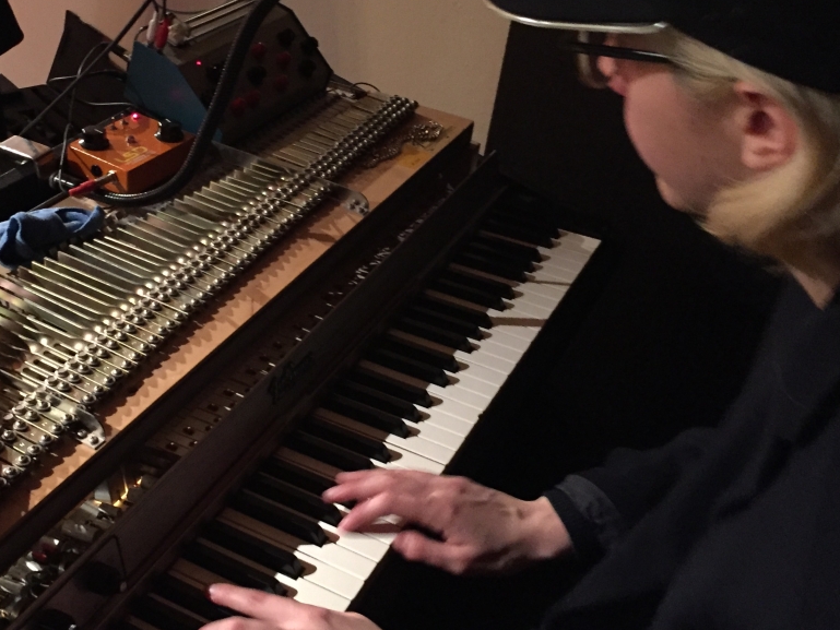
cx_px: 299
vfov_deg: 33.6
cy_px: 276
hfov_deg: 43.4
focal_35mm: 43
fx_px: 1044
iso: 500
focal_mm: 4.15
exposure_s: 1/17
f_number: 2.2
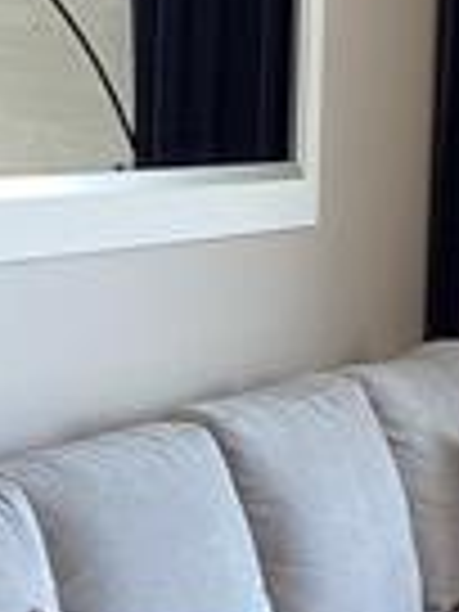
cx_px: 320
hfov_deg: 10.8
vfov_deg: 14.4
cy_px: 342
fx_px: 2422
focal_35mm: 137
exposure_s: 1/100
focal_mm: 3.3
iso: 64
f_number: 2.4
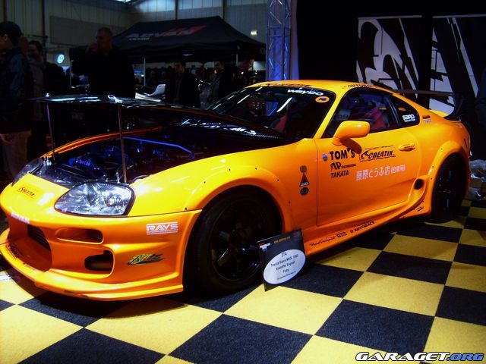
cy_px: 182
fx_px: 491
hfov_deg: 52.6
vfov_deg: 40.7
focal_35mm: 35
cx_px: 243
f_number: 2.8
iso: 100
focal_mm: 5.8
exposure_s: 1/60
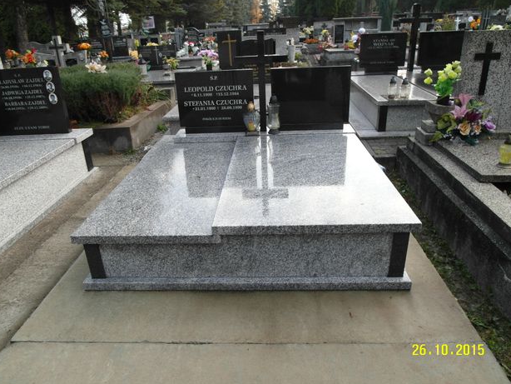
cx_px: 256
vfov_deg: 54.9
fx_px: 369
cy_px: 192
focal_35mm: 25
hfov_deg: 69.4
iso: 80
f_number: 3.4
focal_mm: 5.2
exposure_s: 1/125
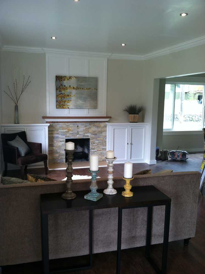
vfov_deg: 52.7
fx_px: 277
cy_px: 137
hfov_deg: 40.6
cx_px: 102
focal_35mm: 35
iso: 80
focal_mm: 3.85
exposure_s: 1/17
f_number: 2.8
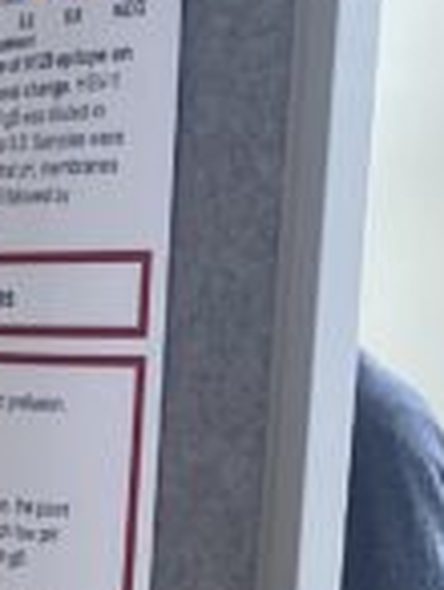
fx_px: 3206
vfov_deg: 10.1
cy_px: 909
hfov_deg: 7.0
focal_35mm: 188
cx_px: -981
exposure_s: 1/120
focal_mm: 4.25
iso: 40
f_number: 1.8
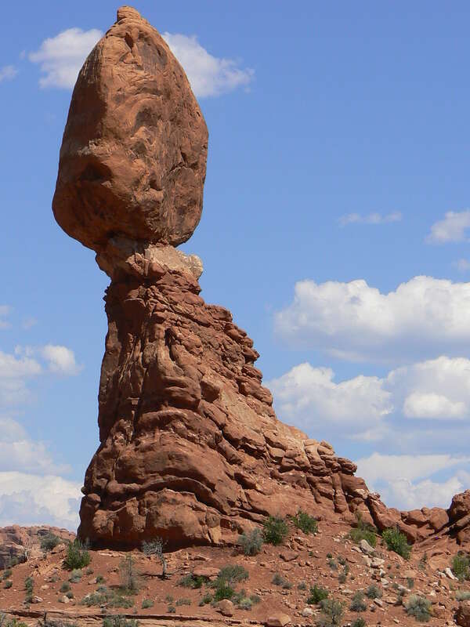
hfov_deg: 11.1
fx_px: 2408
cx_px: 235
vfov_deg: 14.8
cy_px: 314
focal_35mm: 133
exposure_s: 1/500
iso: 80
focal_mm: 16.2
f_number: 6.3
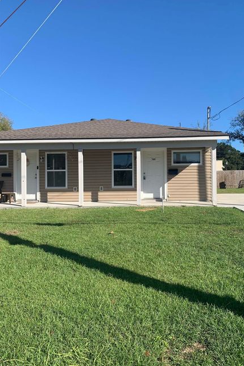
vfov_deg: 65.5
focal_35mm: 28
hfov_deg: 46.2
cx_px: 142
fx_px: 285
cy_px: 178
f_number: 1.8
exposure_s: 1/1880
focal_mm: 4.25
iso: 25
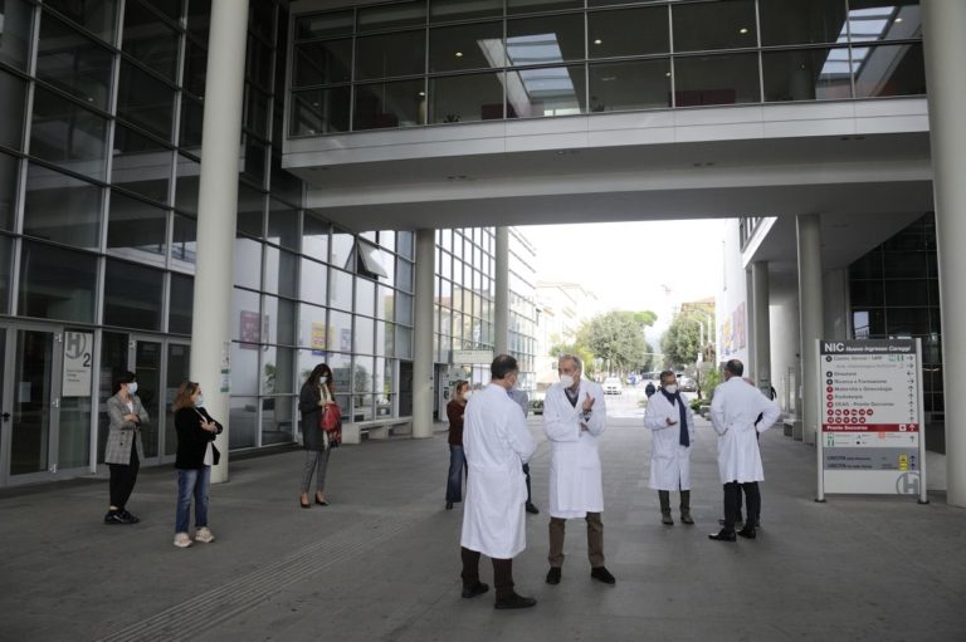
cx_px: 483
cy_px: 321
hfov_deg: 65.5
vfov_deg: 46.3
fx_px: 751
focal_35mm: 28
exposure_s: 1/400
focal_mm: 28
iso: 1000
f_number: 6.3
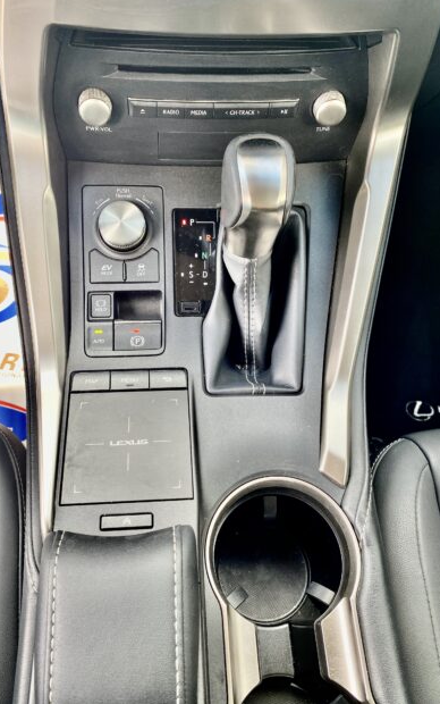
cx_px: 208
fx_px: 537
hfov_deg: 44.6
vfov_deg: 66.4
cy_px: 349
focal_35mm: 28
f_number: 1.8
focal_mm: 4.25
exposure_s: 1/121
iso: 50
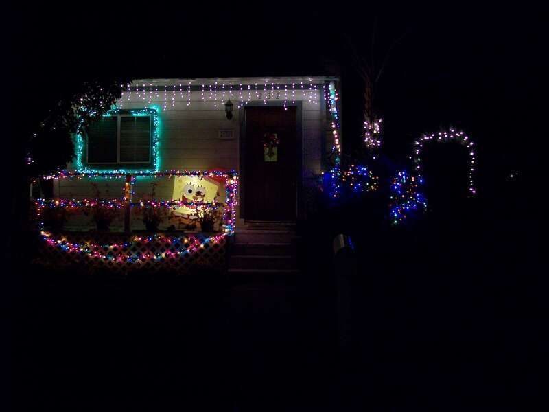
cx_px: 274
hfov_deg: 51.4
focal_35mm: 36
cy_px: 206
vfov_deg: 39.7
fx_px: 571
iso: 200
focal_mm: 6
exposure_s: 1/8
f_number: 2.7
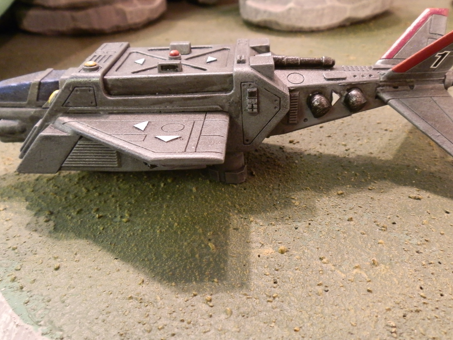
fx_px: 445
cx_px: 233
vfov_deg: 41.7
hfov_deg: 54.0
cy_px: 153
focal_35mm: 34
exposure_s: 1/8
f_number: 3.1
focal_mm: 5
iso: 250
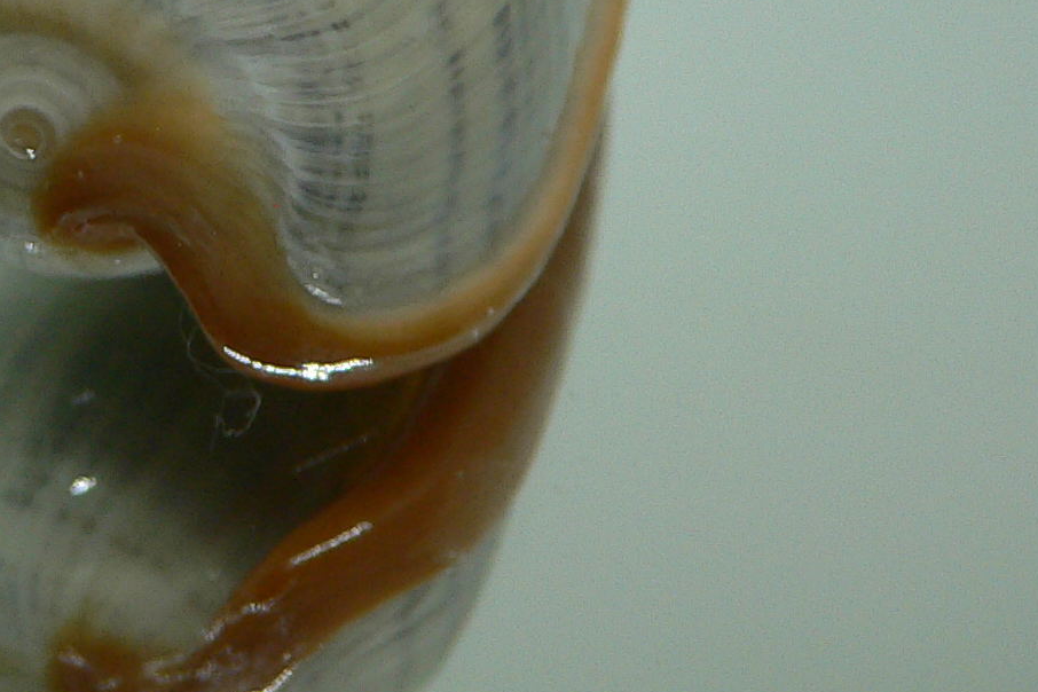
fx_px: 2335
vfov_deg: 16.6
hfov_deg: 24.5
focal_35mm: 81
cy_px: 36
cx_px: 146
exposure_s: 1/60
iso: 100
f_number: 2.8
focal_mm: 4.6
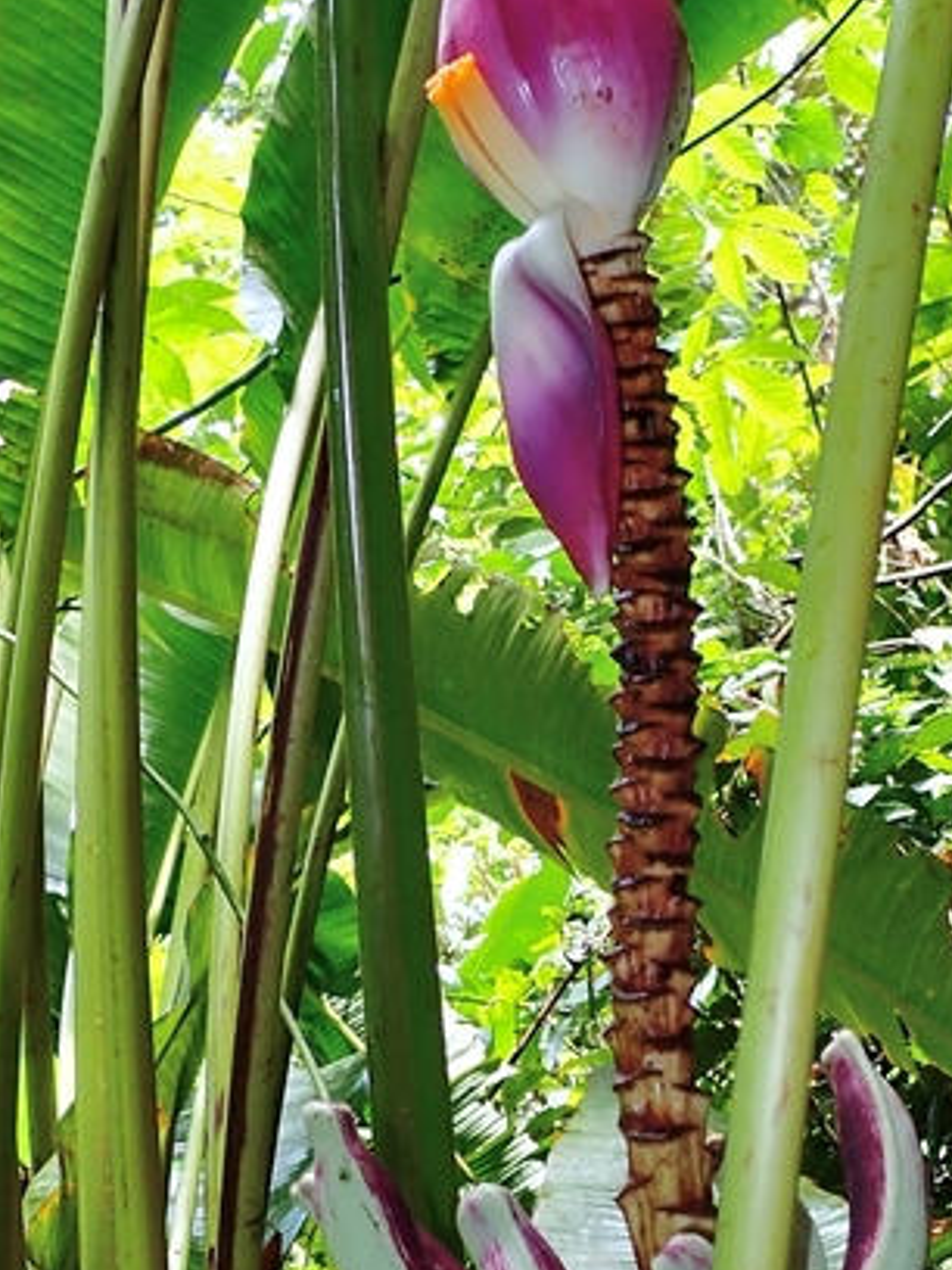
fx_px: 2493
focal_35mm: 68
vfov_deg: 27.9
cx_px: 728
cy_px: 1037
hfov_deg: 21.4
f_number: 3.2
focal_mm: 5.79
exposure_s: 1/60
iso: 200
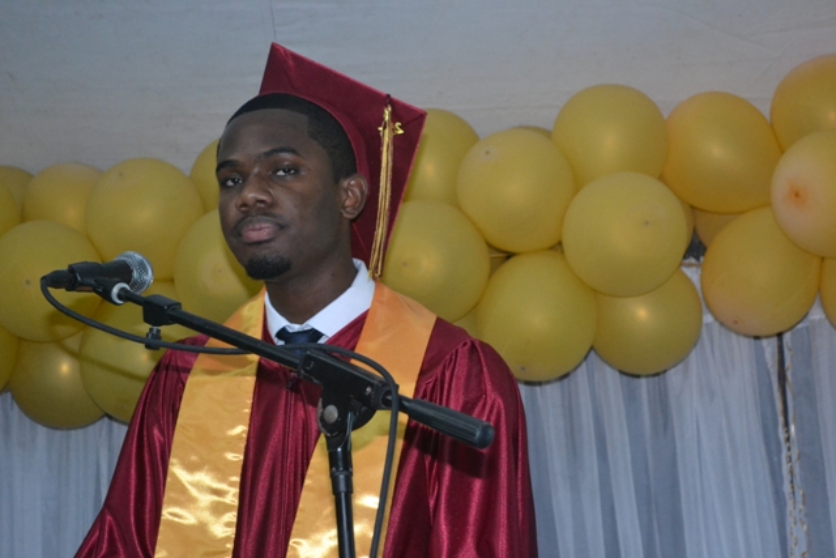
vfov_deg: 16.6
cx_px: 418
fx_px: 1916
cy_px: 279
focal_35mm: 82
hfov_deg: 24.6
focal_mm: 55
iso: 3200
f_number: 5.6
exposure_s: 1/60
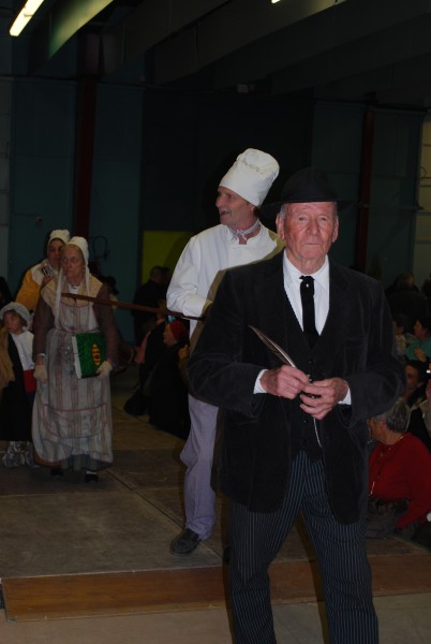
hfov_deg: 23.9
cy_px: 322
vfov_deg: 35.0
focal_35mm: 57
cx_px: 216
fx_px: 1020
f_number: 5.3
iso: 200
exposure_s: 1/60
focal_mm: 38
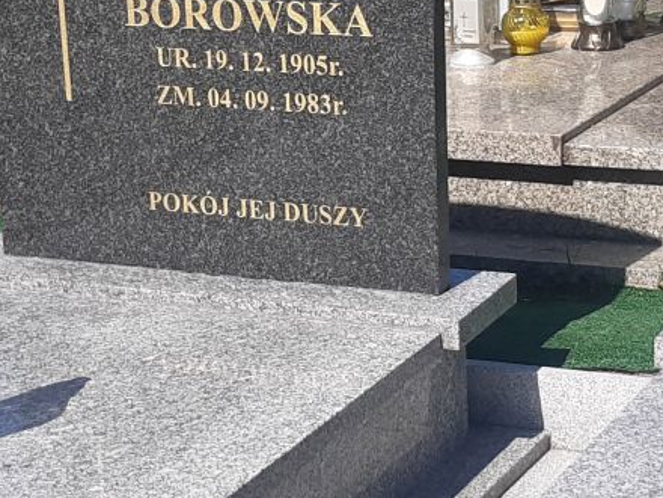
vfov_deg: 13.5
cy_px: 370
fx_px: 2088
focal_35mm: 109
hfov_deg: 18.0
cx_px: 373
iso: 40
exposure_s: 1/2469
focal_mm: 3.92
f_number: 1.7
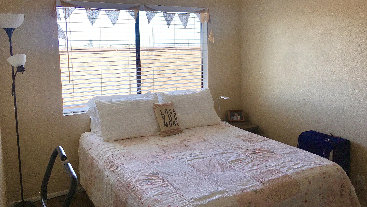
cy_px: 81
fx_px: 311
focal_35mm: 32
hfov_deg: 61.0
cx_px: 185
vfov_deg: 36.5
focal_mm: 4.15
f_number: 2.2
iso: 25
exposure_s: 1/269
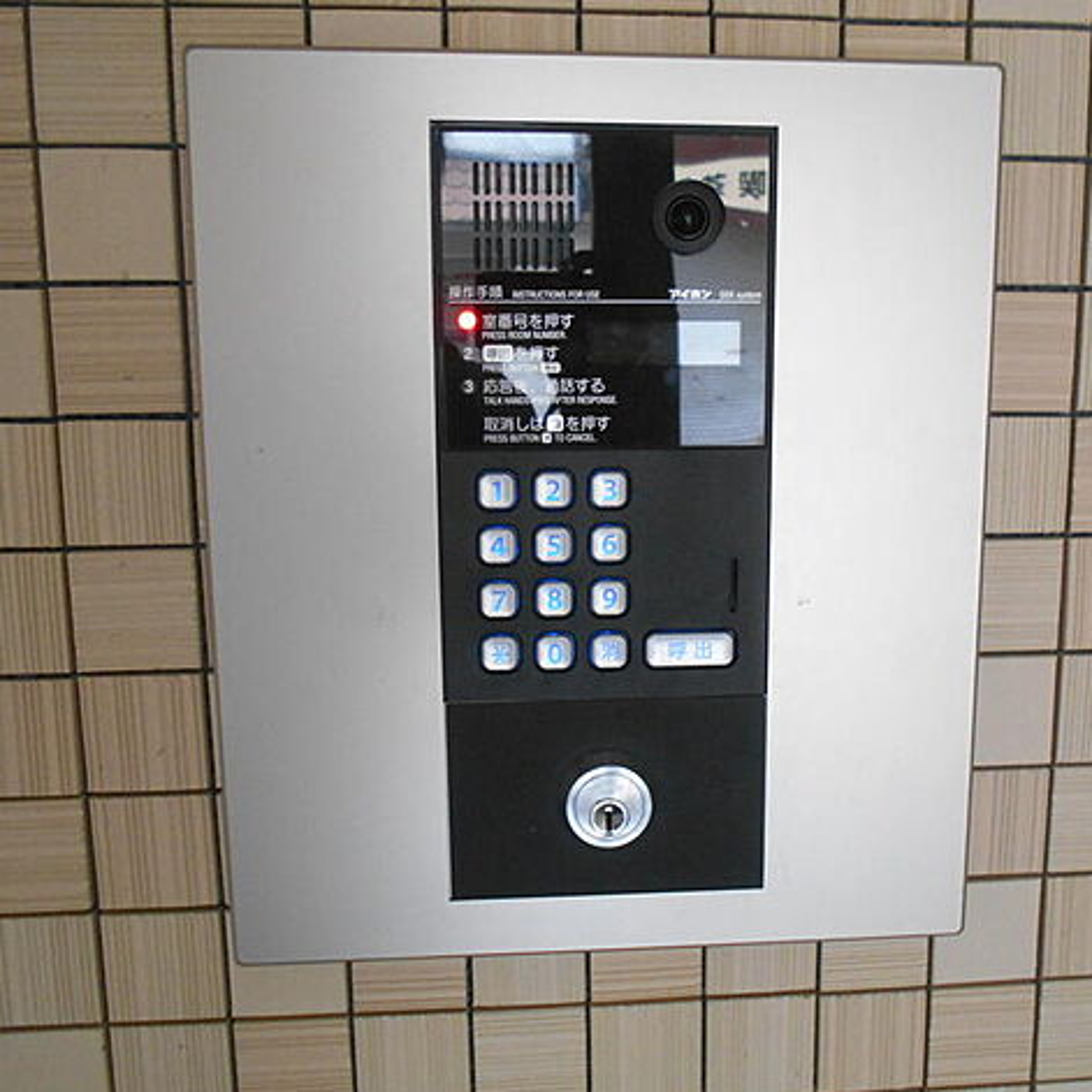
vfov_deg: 46.0
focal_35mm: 36
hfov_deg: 45.9
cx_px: 631
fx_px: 1285
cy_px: 538
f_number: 3.4
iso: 320
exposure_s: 1/30
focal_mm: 5.1
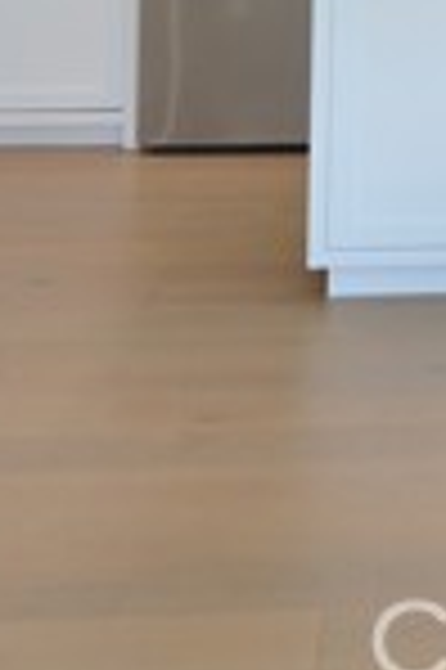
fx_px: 1918
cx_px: 743
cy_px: -247
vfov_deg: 18.2
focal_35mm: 103
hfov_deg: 12.4
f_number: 11
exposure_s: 1/20
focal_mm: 16
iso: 320
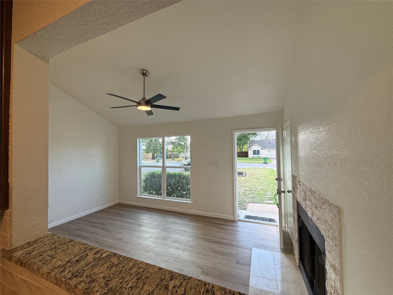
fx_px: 159
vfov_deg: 85.7
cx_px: 196
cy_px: 148
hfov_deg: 102.1
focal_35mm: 14
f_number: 2.2
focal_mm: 2.22
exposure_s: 1/149
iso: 64
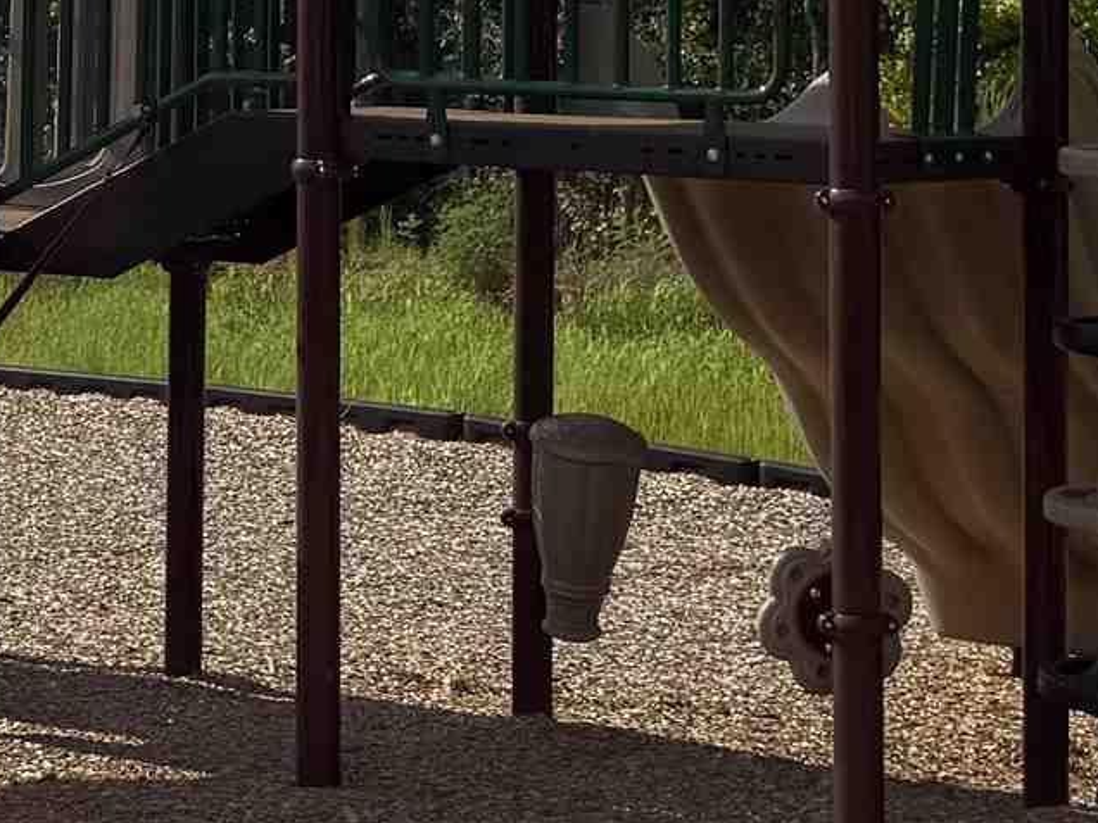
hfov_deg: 16.5
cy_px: -140
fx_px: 3679
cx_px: -78
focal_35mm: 116
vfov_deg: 12.5
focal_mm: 6.76
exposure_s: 1/8130
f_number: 1.78
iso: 80
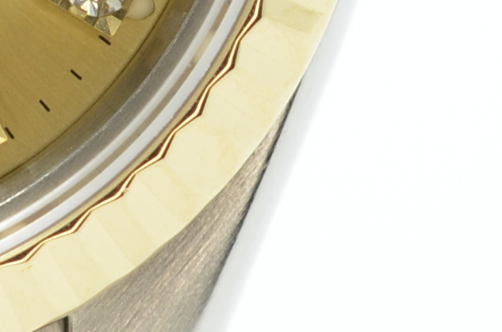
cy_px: -228
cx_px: -295
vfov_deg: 2.9
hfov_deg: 4.4
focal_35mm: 467
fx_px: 6497
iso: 250
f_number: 8
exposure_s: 1/50
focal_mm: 40
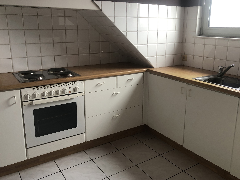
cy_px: 84
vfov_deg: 44.1
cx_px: 130
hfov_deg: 56.7
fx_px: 222
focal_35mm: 32
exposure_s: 1/33
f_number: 1.8
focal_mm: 3.99
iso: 32
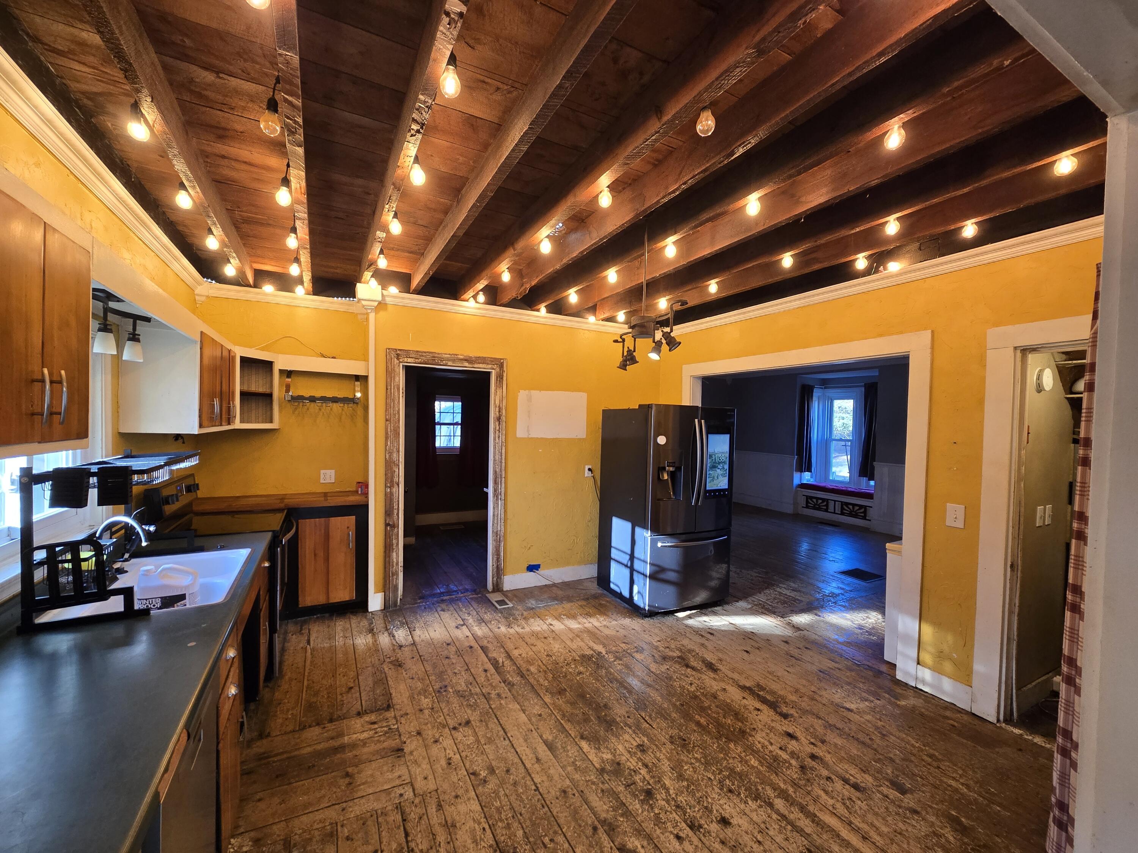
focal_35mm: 13
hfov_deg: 106.2
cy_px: 426
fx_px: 427
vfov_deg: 89.9
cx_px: 569
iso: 125
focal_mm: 2.2
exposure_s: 1/60
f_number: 2.2
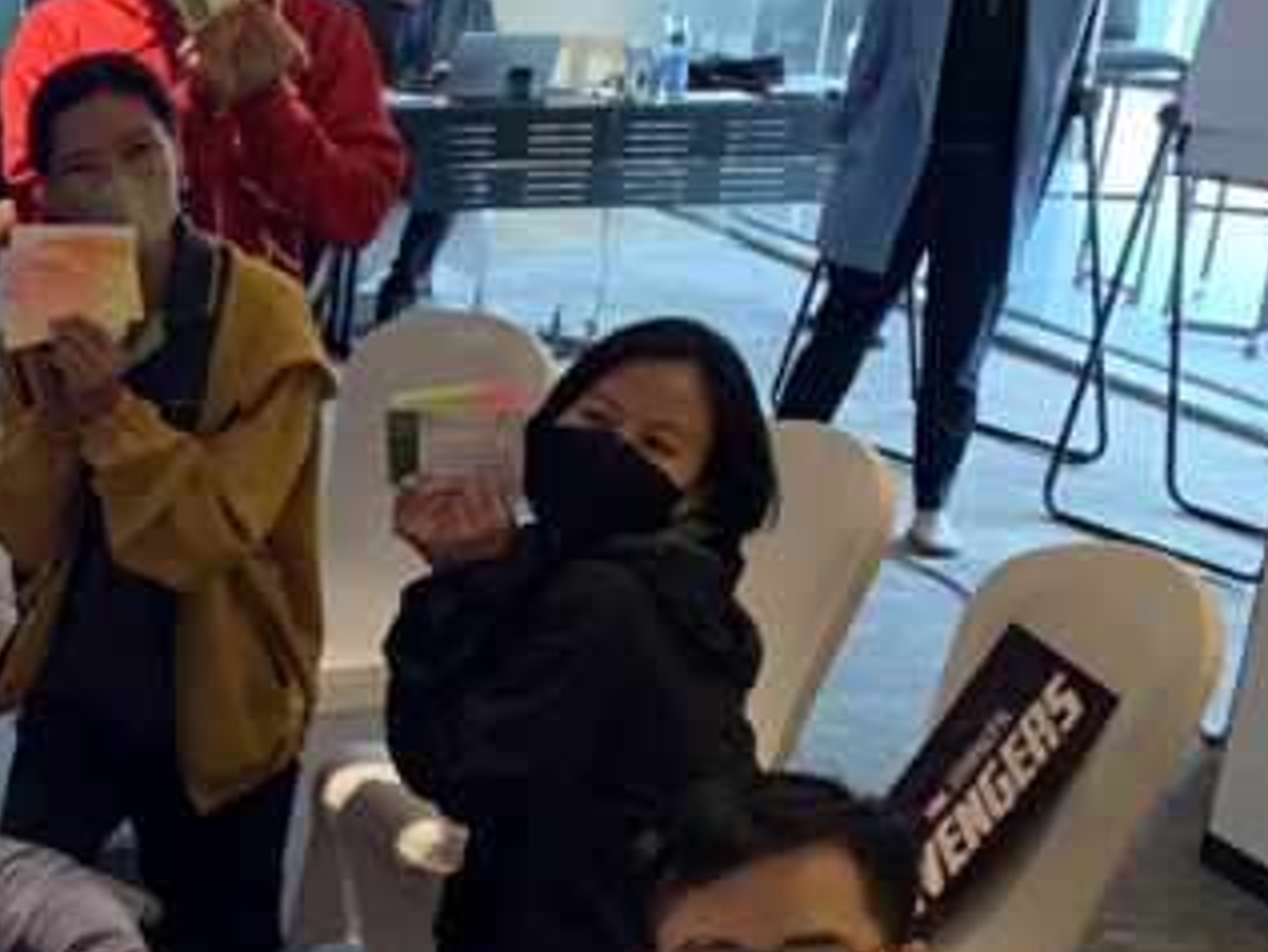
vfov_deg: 17.3
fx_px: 3078
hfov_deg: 20.0
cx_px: -656
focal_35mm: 84
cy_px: 880
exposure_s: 1/40
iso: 250
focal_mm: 4.25
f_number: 1.8
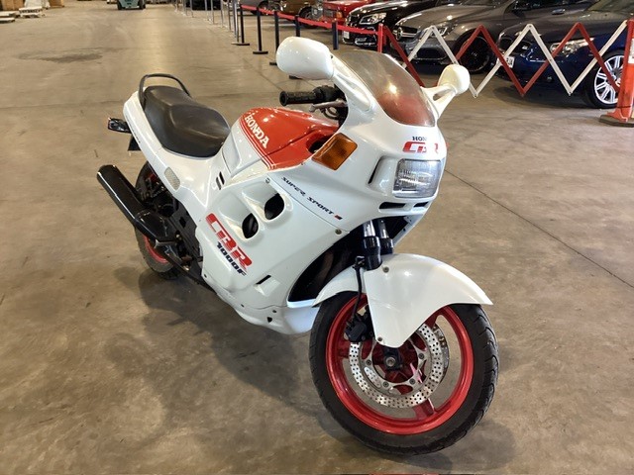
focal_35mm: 31
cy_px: 238
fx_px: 568
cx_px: 317
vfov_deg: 45.4
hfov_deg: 58.4
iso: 200
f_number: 2.4
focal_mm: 3.3
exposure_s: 1/50
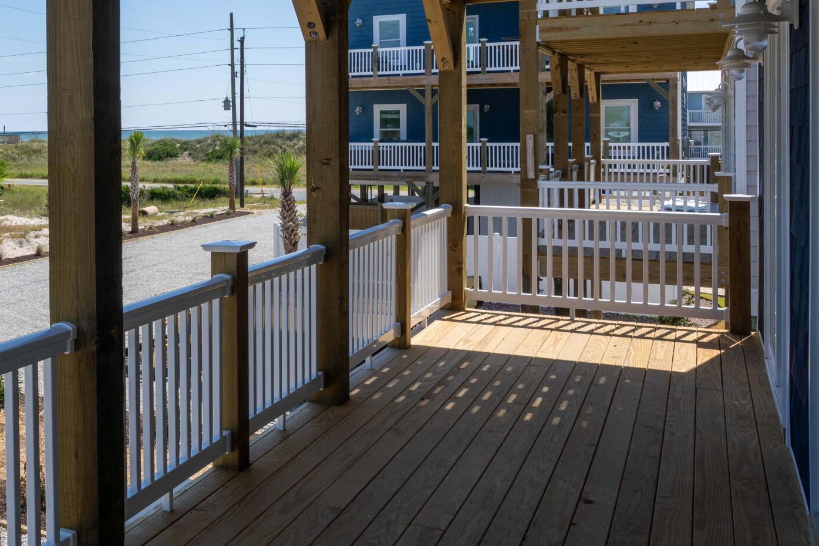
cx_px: 23
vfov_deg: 30.7
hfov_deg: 40.5
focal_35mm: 43
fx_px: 978
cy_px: 138
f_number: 11
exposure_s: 1/200
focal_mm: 20
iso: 100
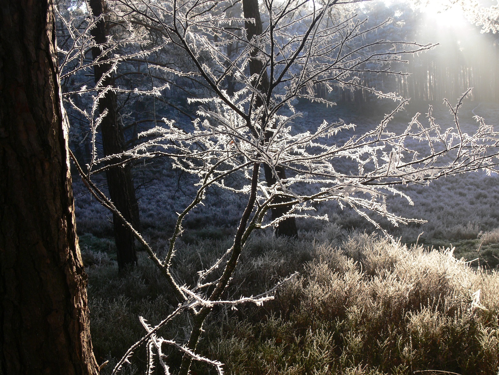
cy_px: 188
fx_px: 505
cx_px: 250
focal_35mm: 35
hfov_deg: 52.6
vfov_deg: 40.7
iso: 80
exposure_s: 1/100
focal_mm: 7.4
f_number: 4.5
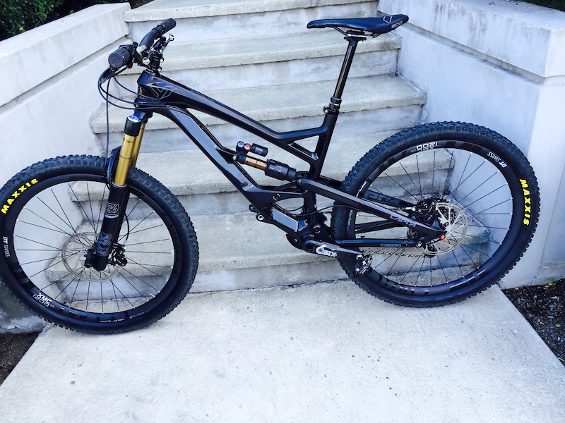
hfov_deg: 61.7
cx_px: 282
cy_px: 212
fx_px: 473
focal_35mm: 29
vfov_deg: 48.2
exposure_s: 1/120
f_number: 2.2
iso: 40
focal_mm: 4.15
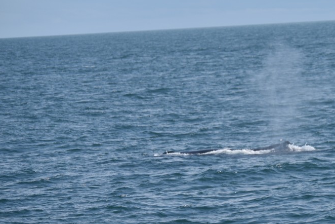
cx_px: 254
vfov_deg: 4.3
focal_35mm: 318
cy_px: 137
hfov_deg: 6.5
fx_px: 2960
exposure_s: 1/1600
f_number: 5.6
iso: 200
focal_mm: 130
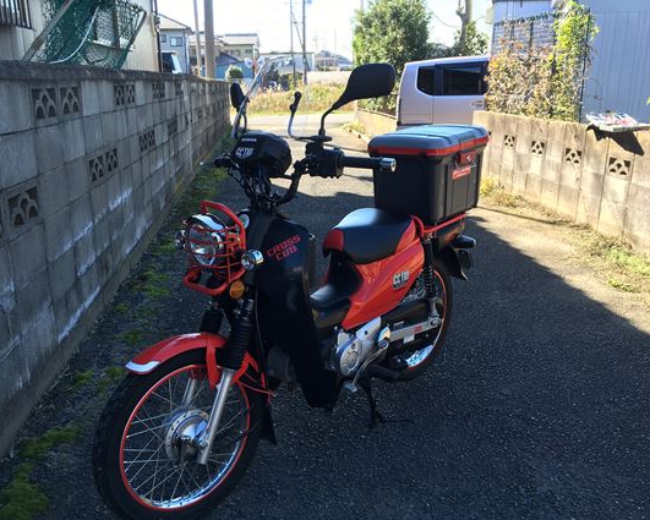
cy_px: 273
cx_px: 304
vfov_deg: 45.8
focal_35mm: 32
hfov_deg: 55.6
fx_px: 616
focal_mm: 4.15
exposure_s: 1/191
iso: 25
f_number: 2.2
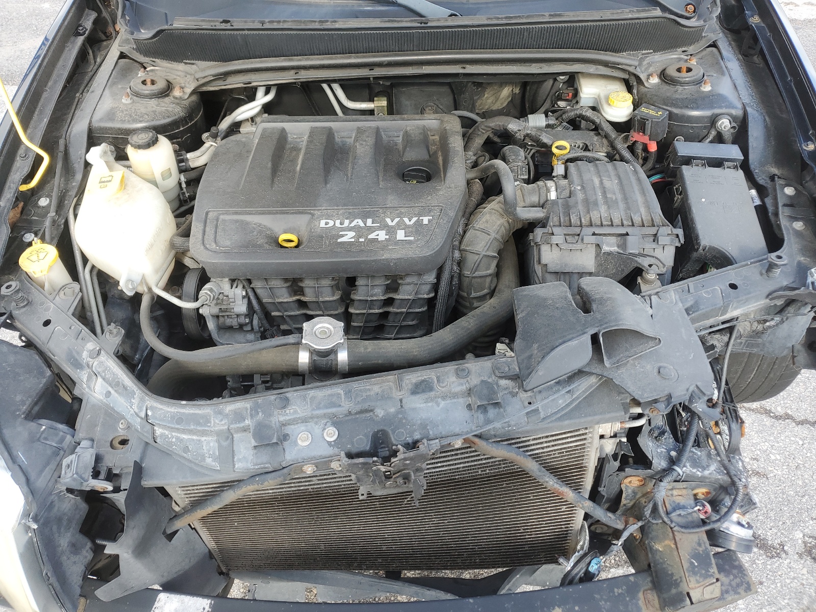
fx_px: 613
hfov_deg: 67.3
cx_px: 408
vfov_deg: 53.1
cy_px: 306
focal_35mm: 26
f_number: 1.5
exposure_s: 1/286
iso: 50
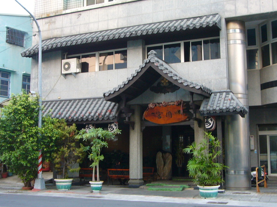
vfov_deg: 30.3
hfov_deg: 39.7
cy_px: 104
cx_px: 138
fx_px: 384
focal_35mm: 48
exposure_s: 1/15
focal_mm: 5.7
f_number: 3
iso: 100
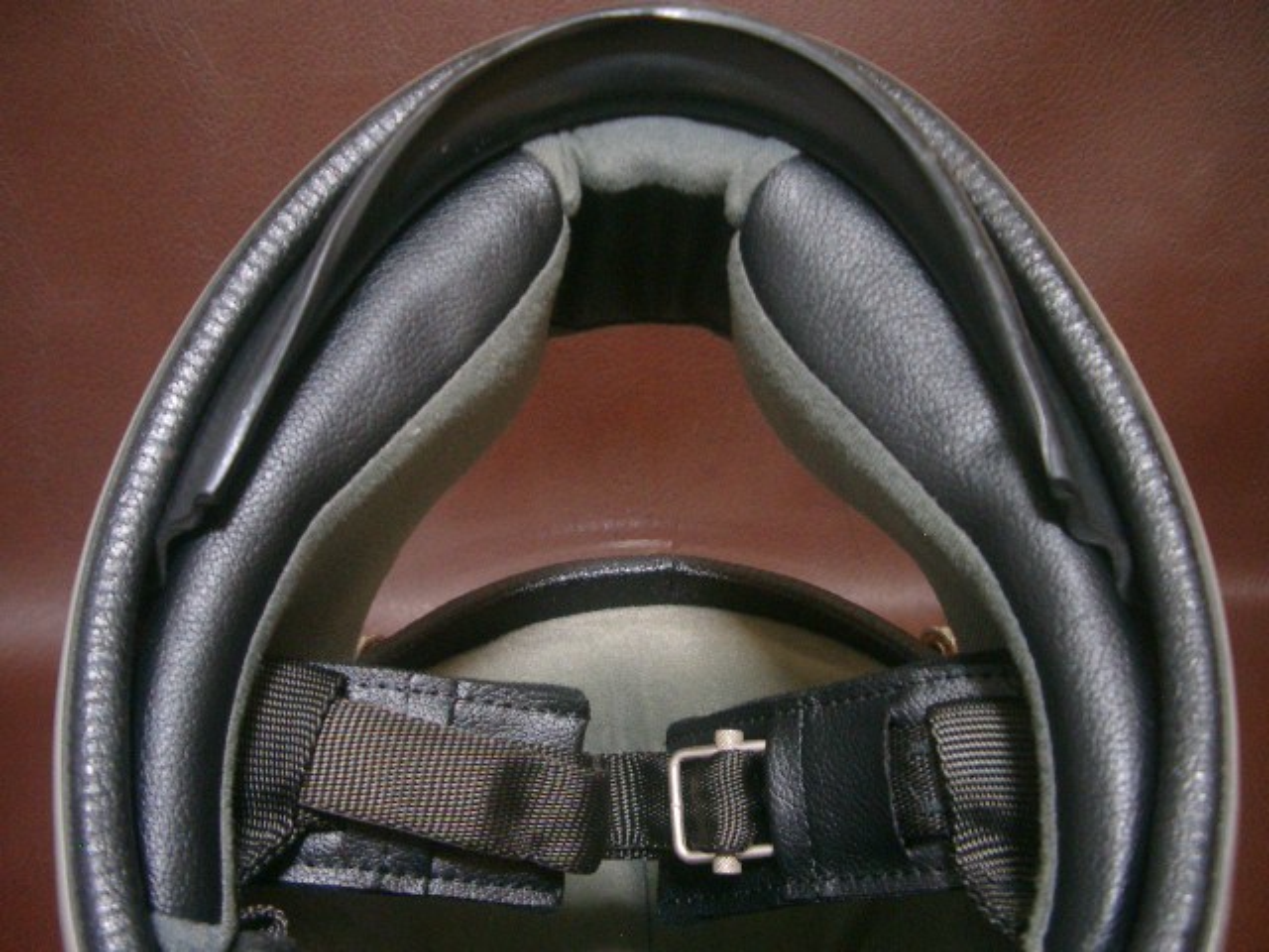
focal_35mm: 37
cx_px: 634
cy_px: 476
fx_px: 1356
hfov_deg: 50.1
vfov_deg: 38.7
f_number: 2.6
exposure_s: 1/8
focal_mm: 7.6
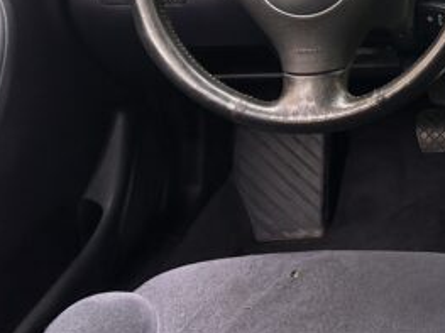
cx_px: 629
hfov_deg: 22.7
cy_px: -17
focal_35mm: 73
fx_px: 938
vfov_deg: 19.4
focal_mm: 6.86
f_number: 1.78
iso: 100
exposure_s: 1/121
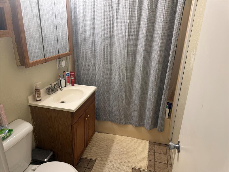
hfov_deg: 71.6
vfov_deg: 56.8
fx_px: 159
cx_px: 114
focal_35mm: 24
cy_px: 86
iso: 125
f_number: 1.78
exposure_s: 1/60
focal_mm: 6.76
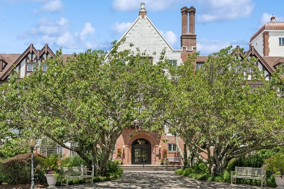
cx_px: 142
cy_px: 94
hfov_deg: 61.9
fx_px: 237
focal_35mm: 30
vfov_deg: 43.6
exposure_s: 1/2500
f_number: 8
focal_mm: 20
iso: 400
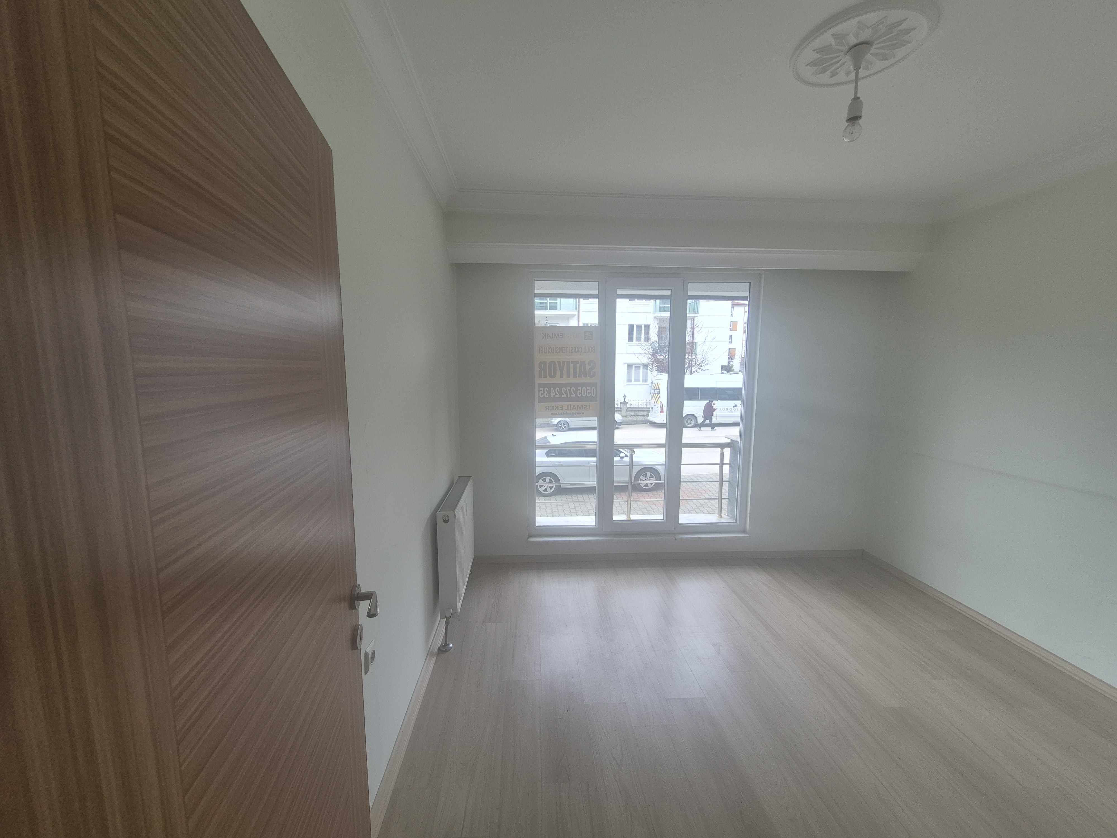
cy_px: 419
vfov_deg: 89.9
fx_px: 419
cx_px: 558
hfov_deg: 106.2
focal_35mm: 13
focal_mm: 1.74
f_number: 2.2
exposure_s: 1/114
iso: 50
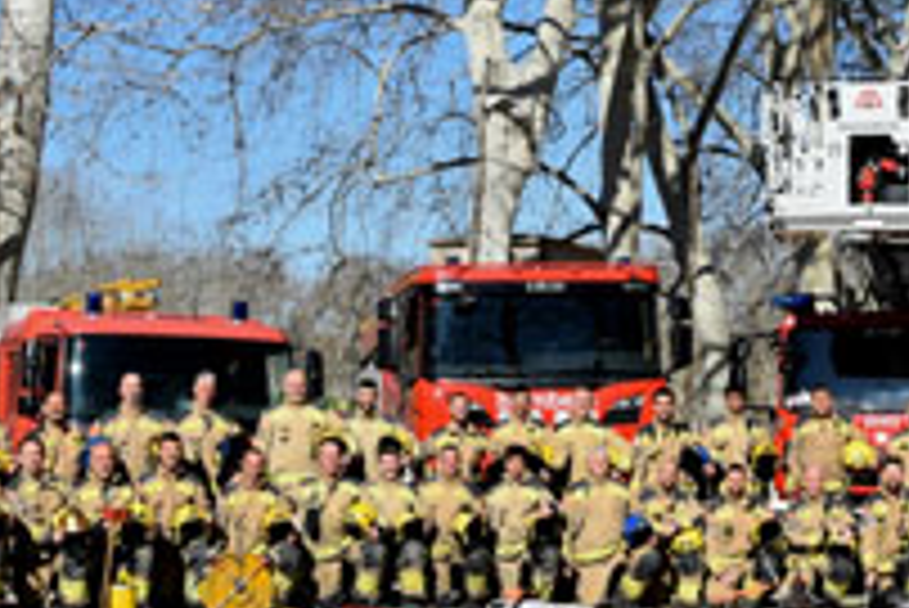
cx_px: 644
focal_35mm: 73
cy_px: 288
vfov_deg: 18.7
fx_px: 1849
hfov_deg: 27.4
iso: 200
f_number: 11
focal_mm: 21
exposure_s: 1/500
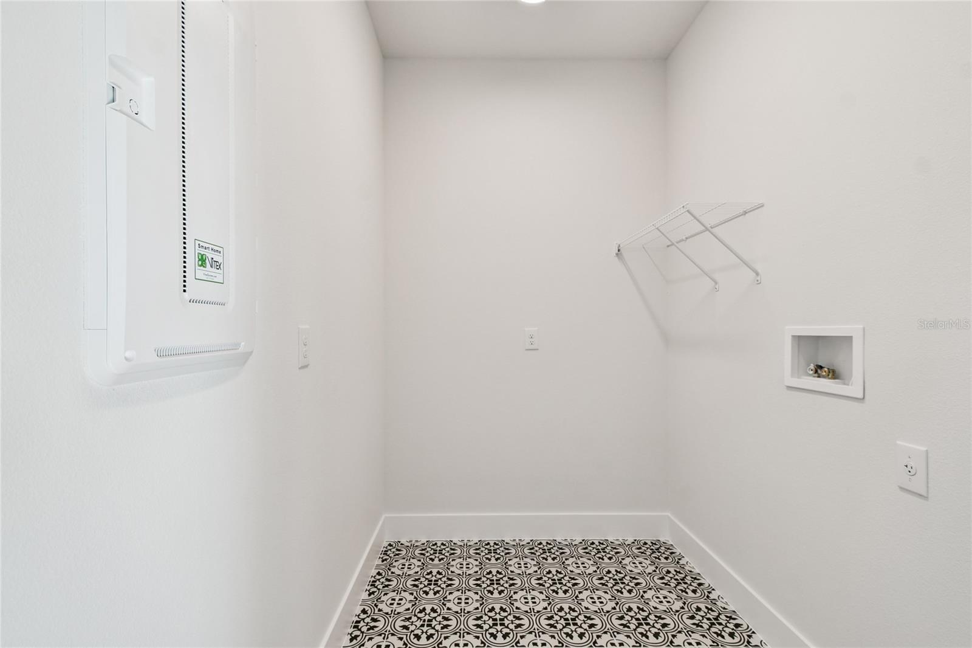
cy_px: 324
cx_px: 486
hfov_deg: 100.4
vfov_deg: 77.3
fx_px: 405
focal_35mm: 15
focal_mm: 10
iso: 100
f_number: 7.1
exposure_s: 1/30
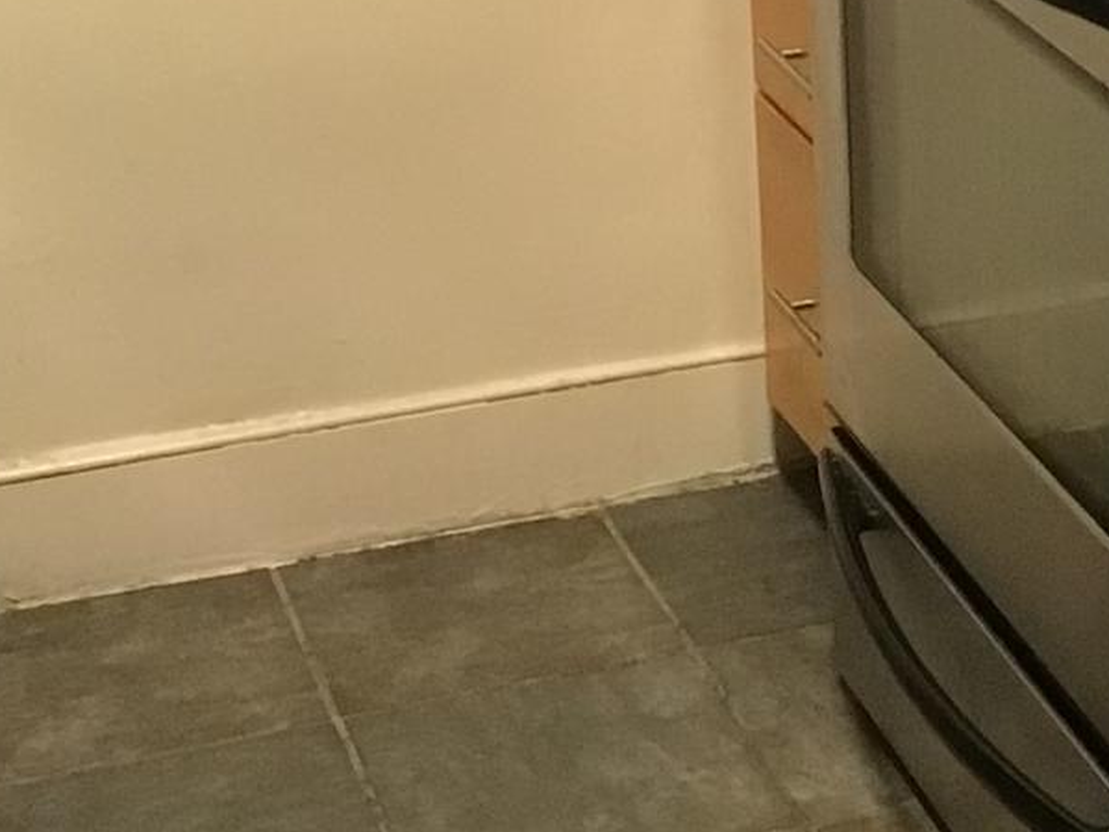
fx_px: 3395
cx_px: 983
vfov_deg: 13.9
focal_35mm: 106
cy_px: 182
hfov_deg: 18.3
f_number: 2.4
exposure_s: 1/20
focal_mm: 3.3
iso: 200
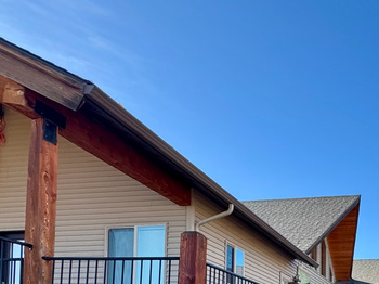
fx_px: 449
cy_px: 332
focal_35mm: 41
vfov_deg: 30.4
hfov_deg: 40.7
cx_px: 369
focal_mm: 2.22
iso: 50
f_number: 2.2
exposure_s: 1/578
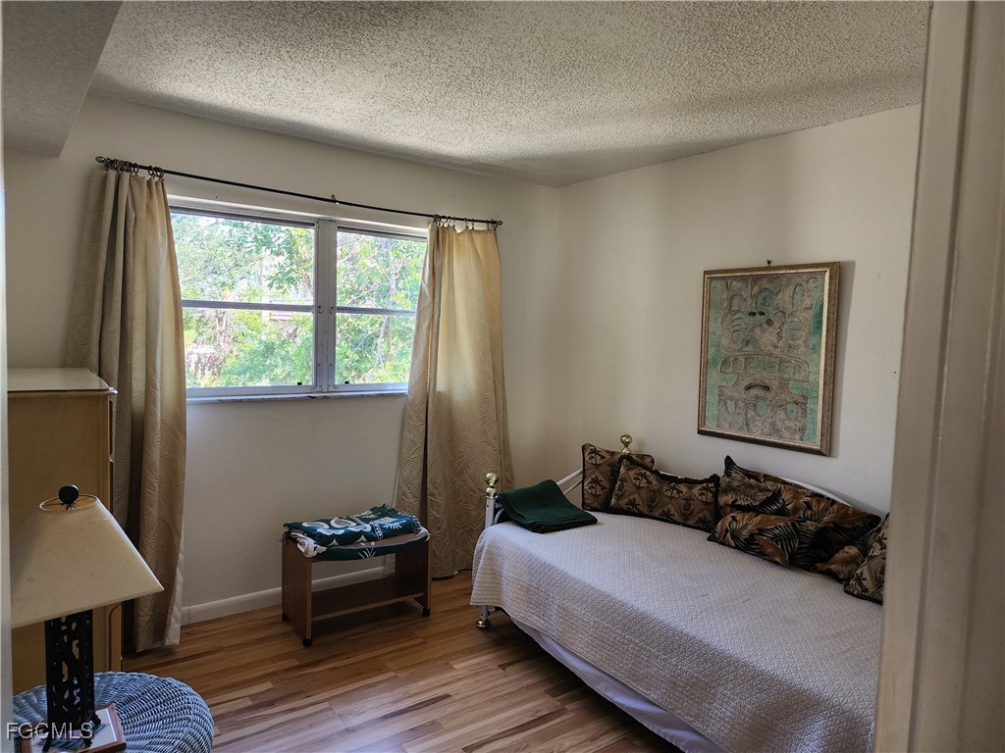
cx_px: 502
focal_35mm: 23
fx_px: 668
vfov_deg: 58.9
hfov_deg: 73.9
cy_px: 376
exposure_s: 1/120
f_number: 1.8
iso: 320
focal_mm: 6.4
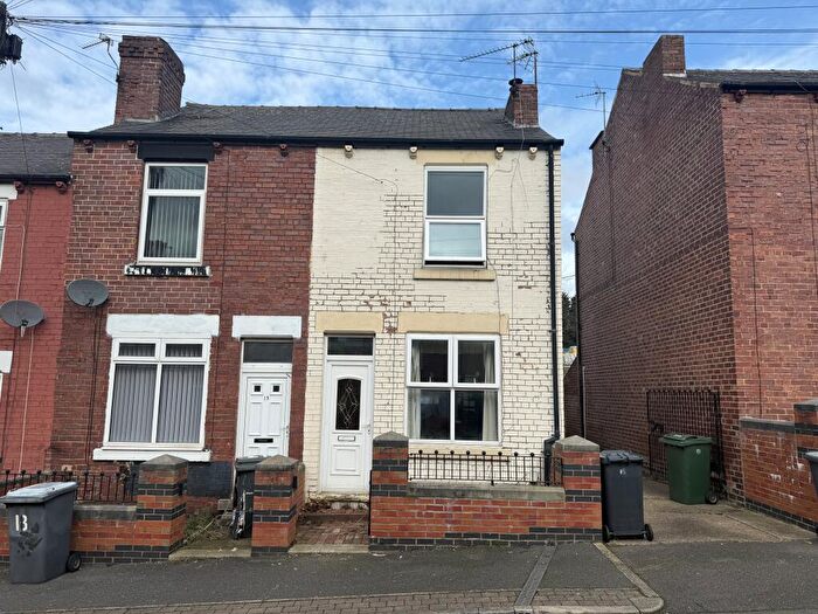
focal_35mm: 24
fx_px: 567
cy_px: 307
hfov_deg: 71.6
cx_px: 409
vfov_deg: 56.8
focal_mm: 6.76
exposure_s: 1/2801
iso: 80
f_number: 1.78
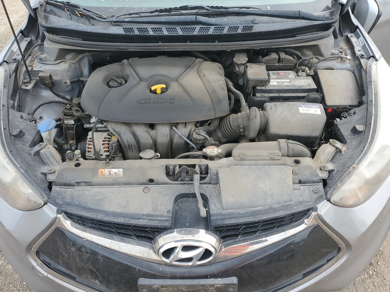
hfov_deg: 67.3
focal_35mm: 26
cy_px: 146
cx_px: 195
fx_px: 293
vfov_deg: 53.1
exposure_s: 1/526
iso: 50
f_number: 1.5
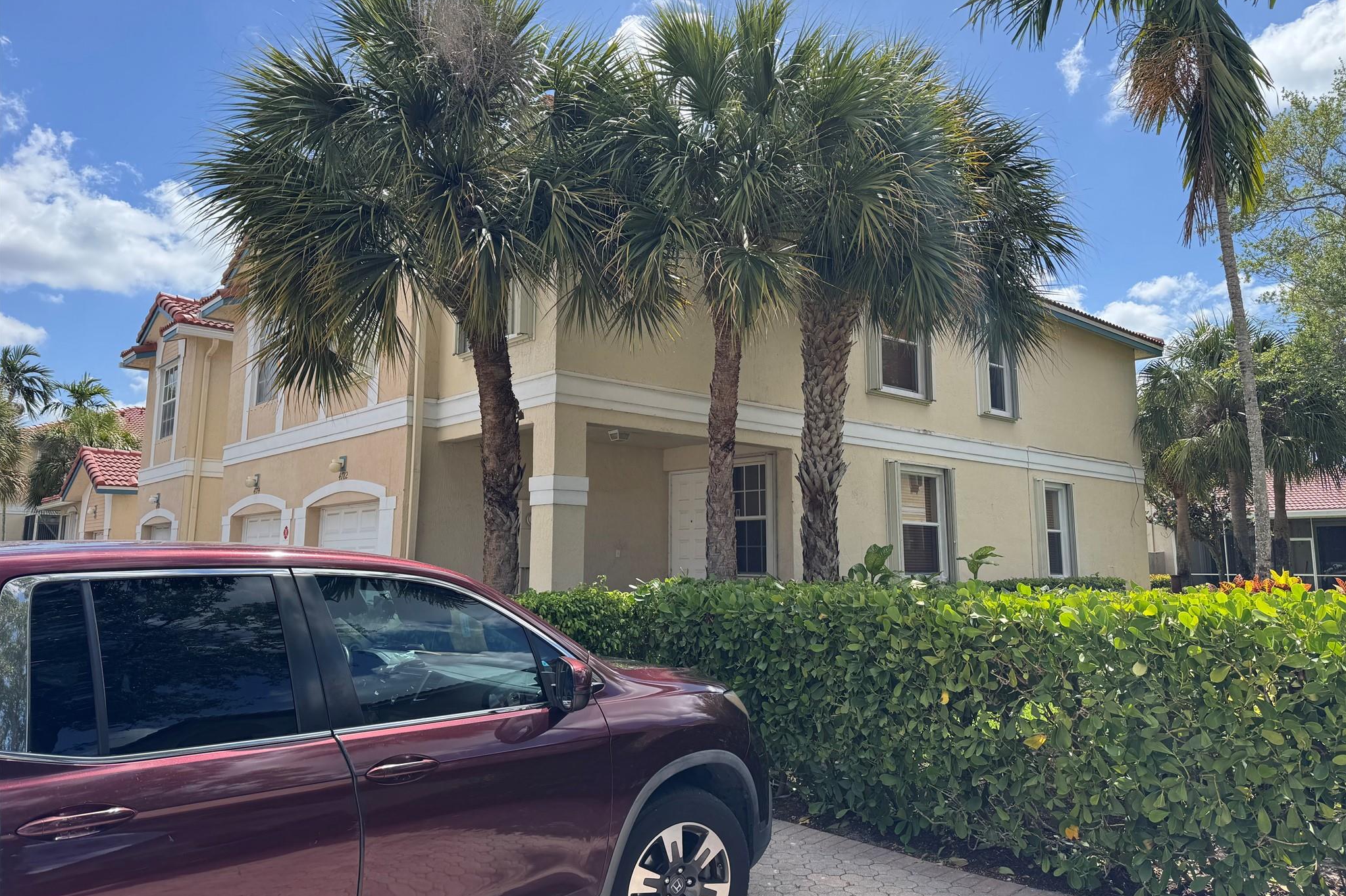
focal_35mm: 25
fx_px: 935
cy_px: 415
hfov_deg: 71.5
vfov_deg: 51.2
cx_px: 673
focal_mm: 6.76
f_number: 1.78
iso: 80
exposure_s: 1/3247
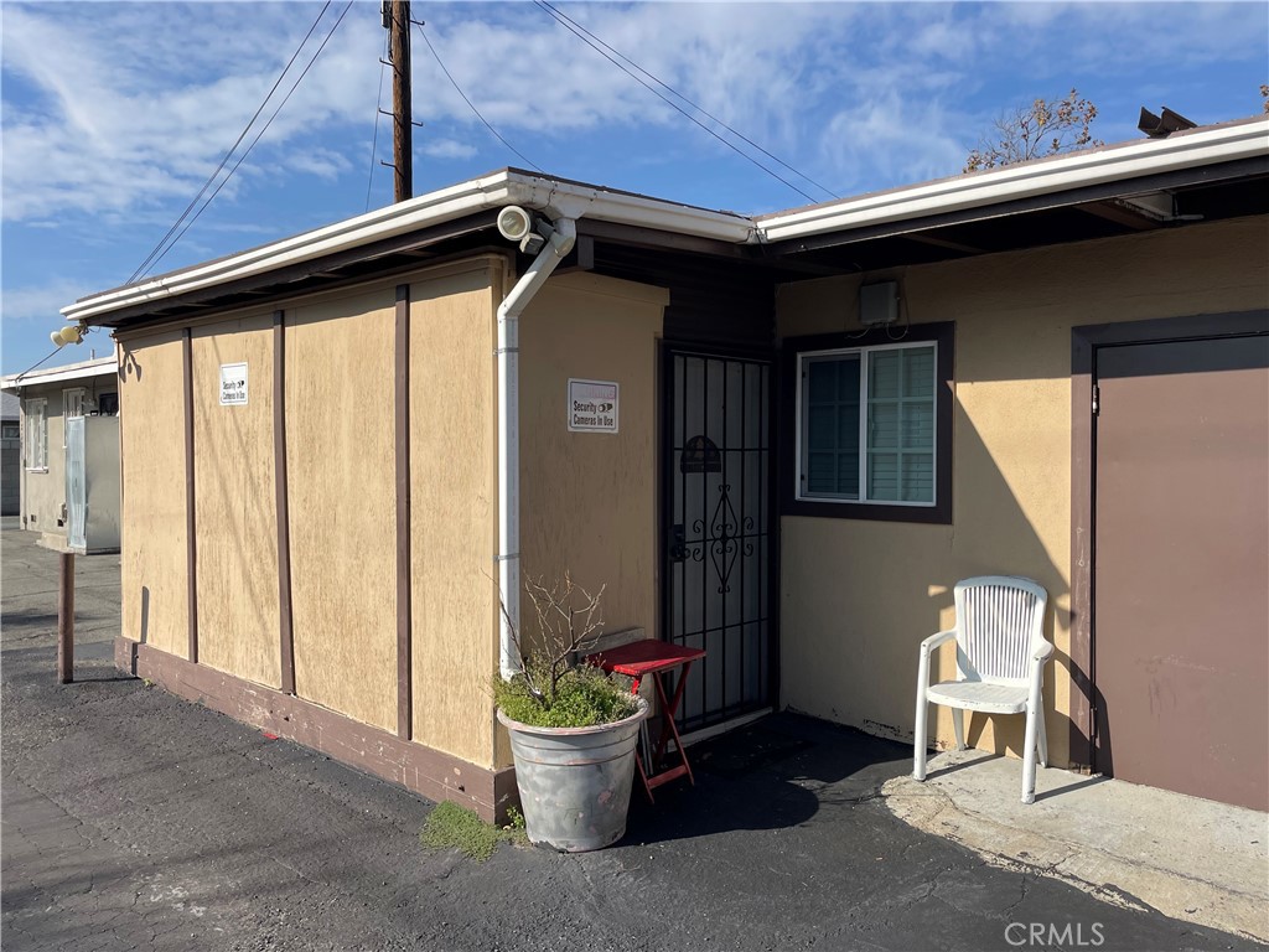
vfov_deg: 53.1
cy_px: 476
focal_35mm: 26
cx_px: 634
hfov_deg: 67.3
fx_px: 953
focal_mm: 4.2
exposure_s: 1/4000
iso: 32
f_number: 1.6
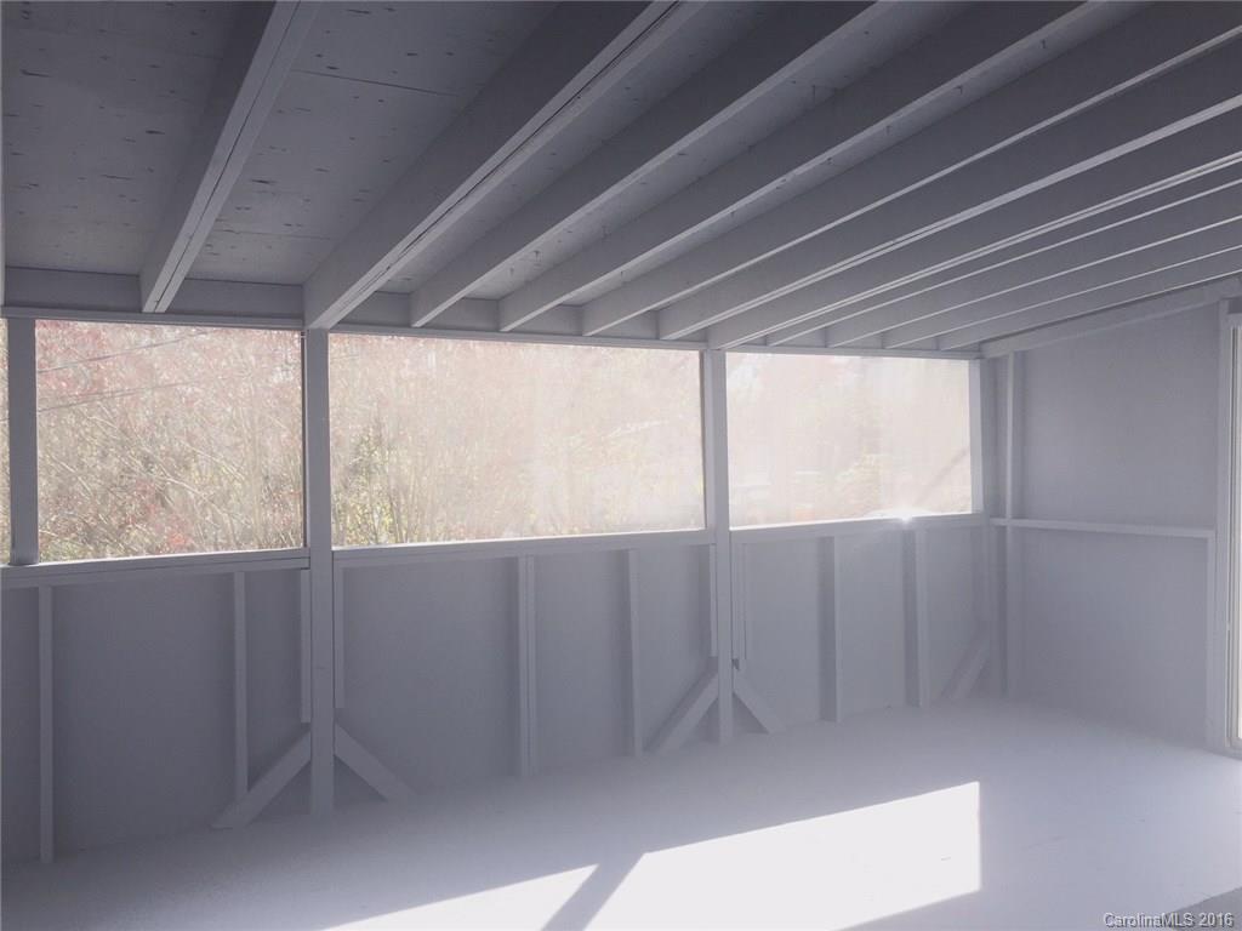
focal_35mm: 29
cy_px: 466
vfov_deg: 48.2
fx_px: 1041
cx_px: 621
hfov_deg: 61.7
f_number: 2.2
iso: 32
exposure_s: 1/353
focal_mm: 4.15
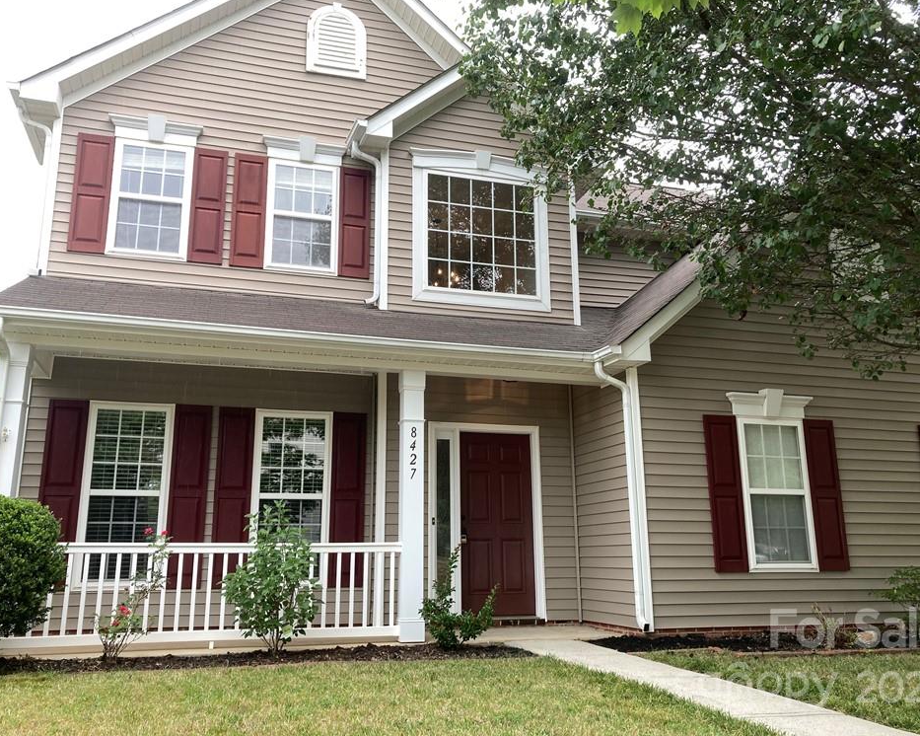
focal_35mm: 30
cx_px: 463
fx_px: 817
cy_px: 373
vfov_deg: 48.5
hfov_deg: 58.8
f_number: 1.8
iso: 20
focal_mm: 3.99
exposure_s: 1/123
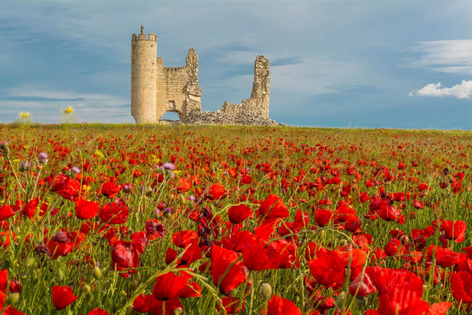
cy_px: 158
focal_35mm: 52
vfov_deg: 25.8
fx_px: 688
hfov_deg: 37.8
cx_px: 236
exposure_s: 1/250
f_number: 8
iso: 100
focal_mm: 35
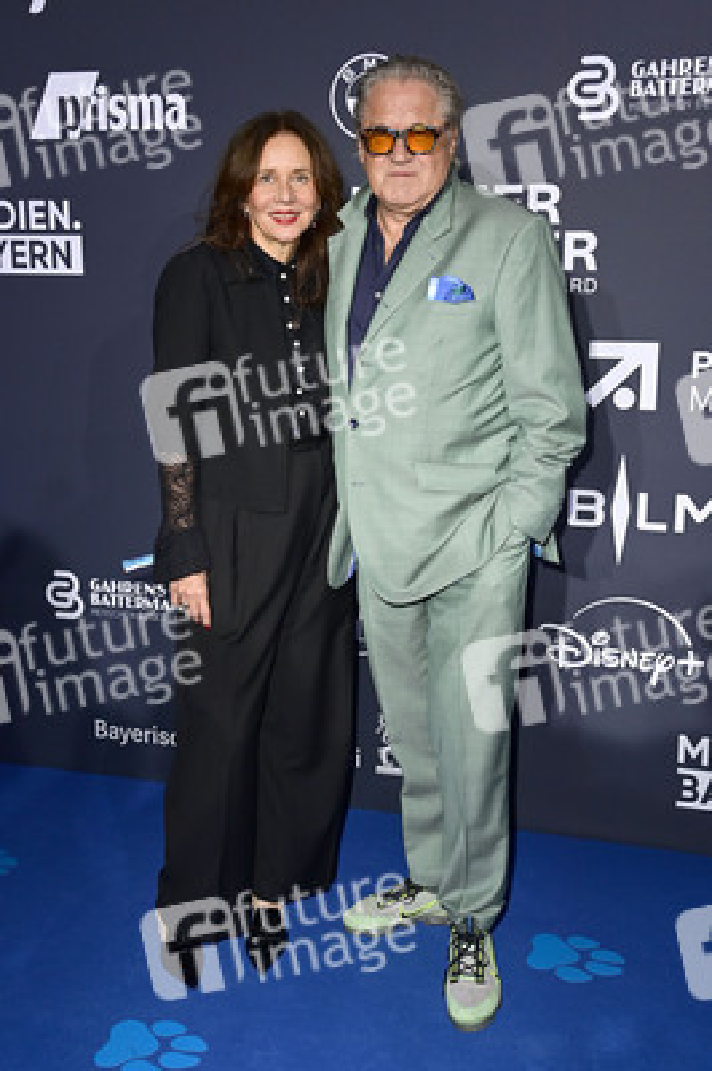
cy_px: 536
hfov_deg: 35.0
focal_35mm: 38
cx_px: 356
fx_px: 1129
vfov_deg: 50.7
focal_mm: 38
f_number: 5.6
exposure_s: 1/250
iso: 1000
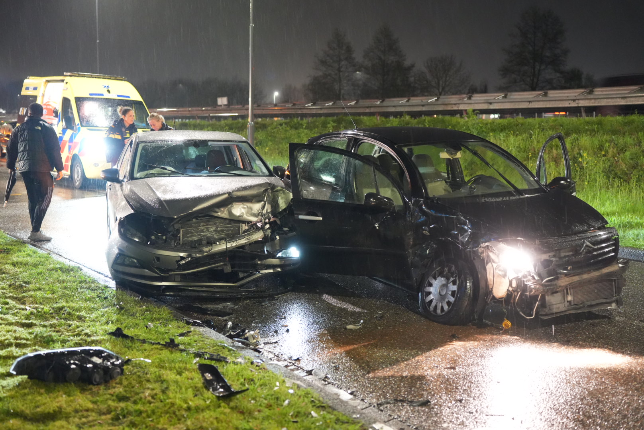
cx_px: 322
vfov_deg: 32.7
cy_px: 215
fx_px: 734
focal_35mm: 41
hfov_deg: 47.4
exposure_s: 1/50
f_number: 2.2
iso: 10000
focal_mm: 41
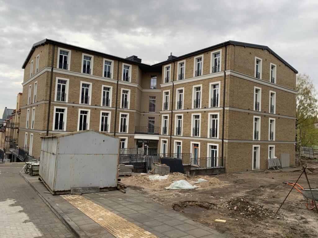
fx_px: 239
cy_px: 119
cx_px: 159
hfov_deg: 67.3
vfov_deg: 53.1
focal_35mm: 26
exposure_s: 1/251
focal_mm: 4.25
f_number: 1.8
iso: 25
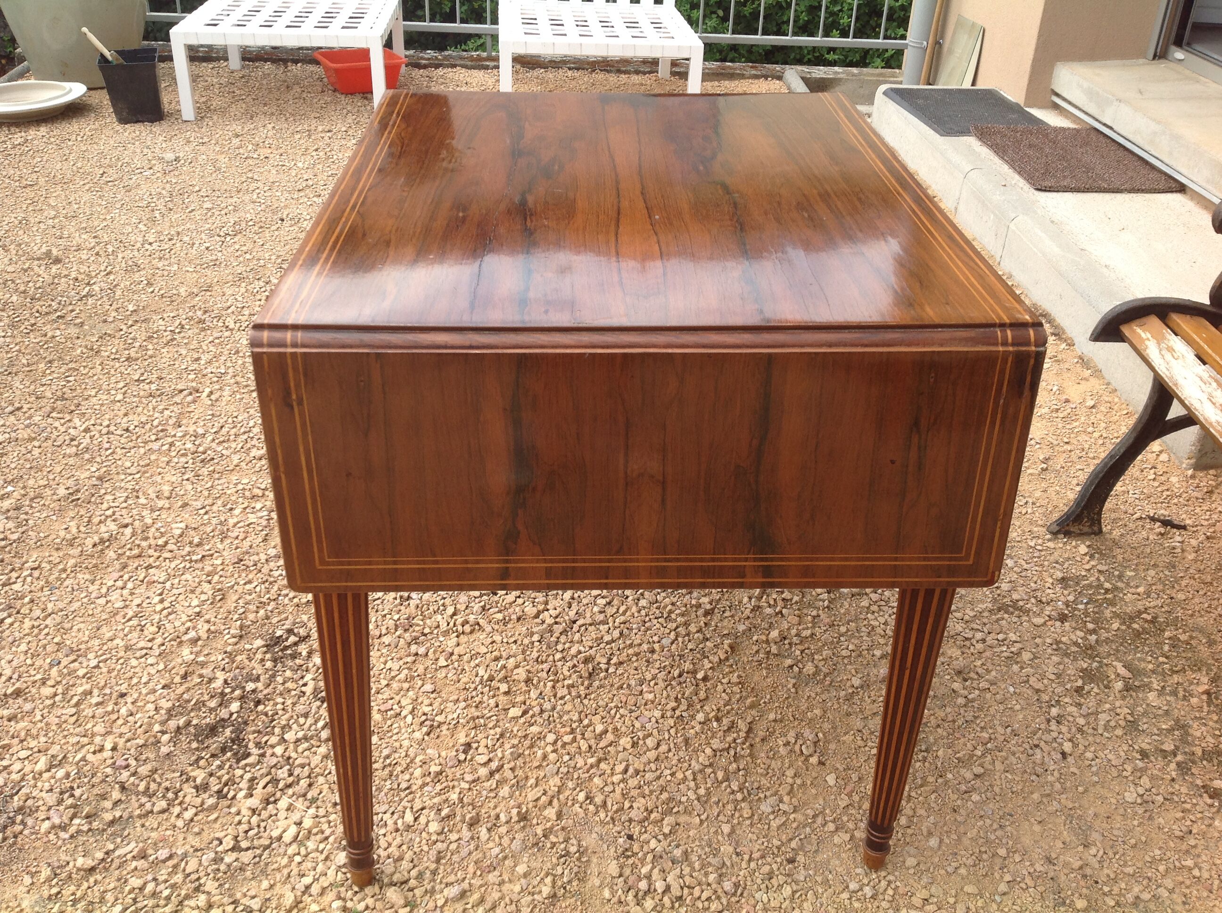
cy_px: 456
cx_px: 611
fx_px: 1234
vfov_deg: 40.6
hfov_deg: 52.7
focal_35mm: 35
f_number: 2.4
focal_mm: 4.28
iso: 50
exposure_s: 1/719
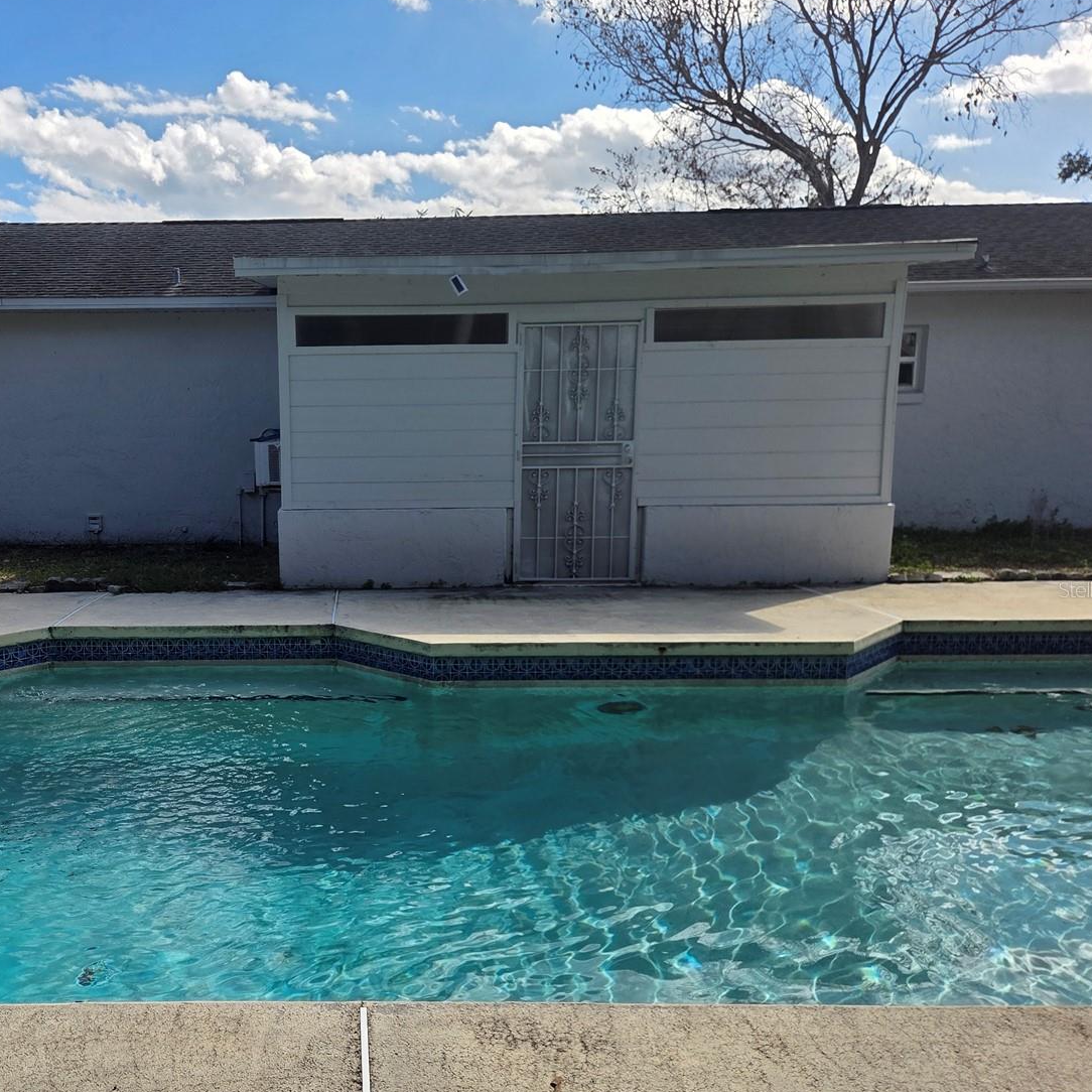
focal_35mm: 30
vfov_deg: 54.0
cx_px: 348
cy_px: 589
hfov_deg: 52.8
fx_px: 1071
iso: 80
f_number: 1.8
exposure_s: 1/4663
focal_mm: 5.4
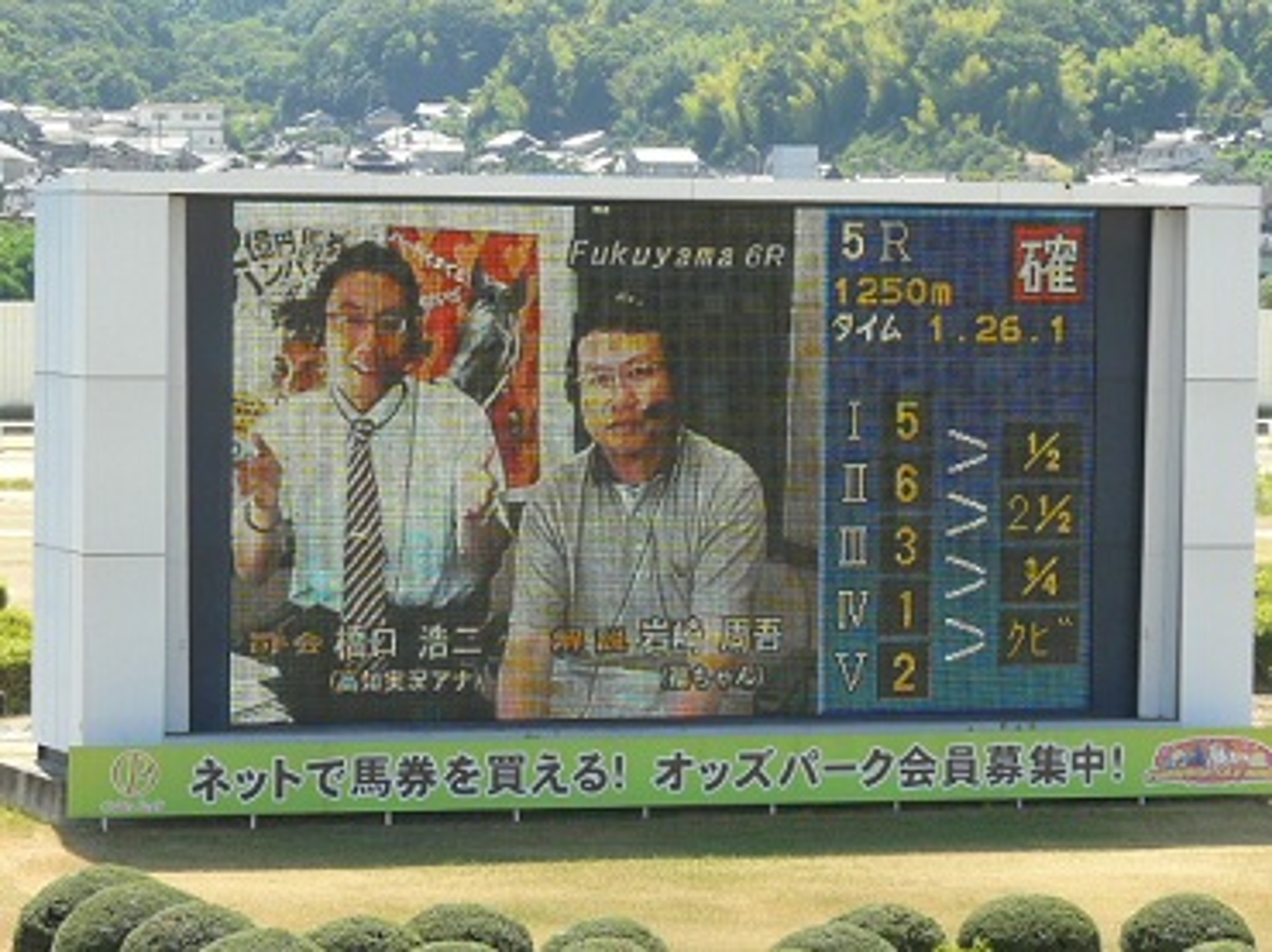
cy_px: 476
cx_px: 636
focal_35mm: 179
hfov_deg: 11.1
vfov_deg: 8.3
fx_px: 6573
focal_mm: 18.3
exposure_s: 1/250
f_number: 4.5
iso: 100
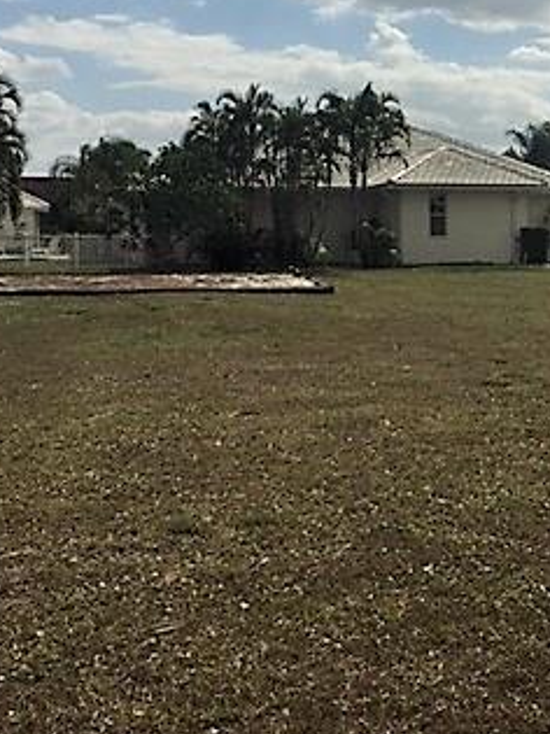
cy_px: 287
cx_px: 412
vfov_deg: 32.6
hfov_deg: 24.5
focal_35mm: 59
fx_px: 1251
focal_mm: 4.15
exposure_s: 1/5650
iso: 32
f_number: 2.2
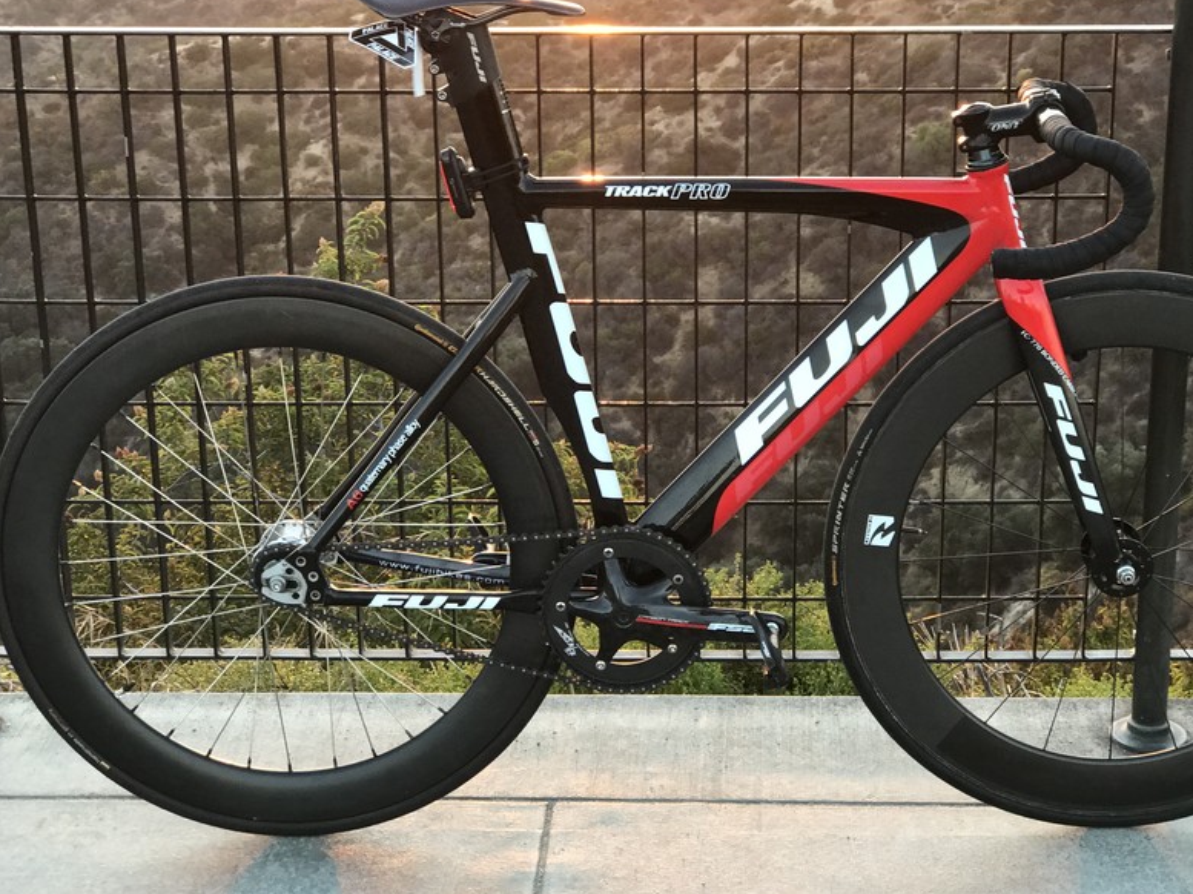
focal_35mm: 69
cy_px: 372
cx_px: 696
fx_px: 2377
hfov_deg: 28.1
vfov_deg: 21.3
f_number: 2.8
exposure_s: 1/60
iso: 80
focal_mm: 6.6
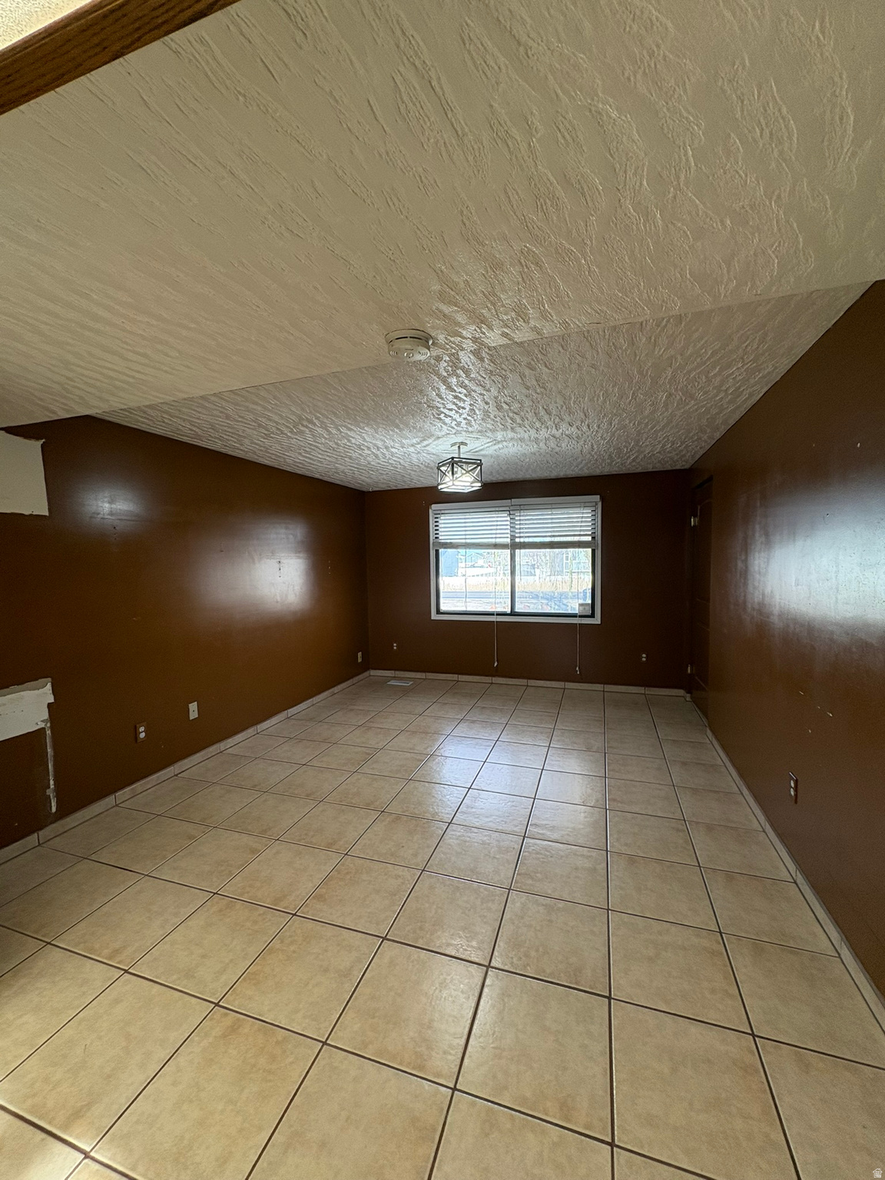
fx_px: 477
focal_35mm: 14
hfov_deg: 85.7
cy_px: 590
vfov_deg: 102.1
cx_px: 442
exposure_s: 1/120
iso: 160
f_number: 2.2
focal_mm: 2.22
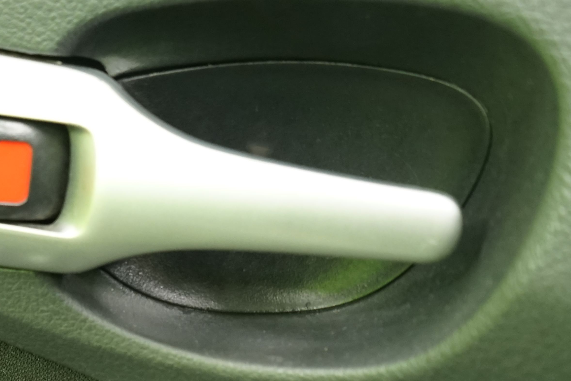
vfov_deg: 18.0
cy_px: 377
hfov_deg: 25.2
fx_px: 1174
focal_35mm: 74
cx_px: -76
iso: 1250
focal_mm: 29
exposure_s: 1/13
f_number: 5
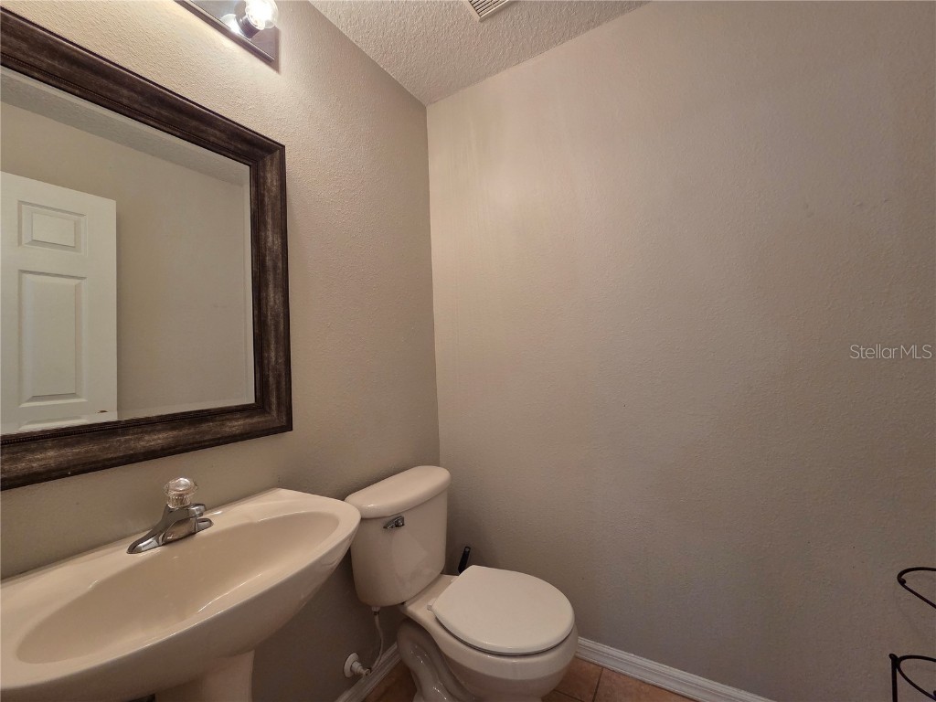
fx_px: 352
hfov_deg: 106.2
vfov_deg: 89.9
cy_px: 351
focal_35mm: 13
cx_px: 468
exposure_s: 1/60
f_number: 2.2
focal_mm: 2.2
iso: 250
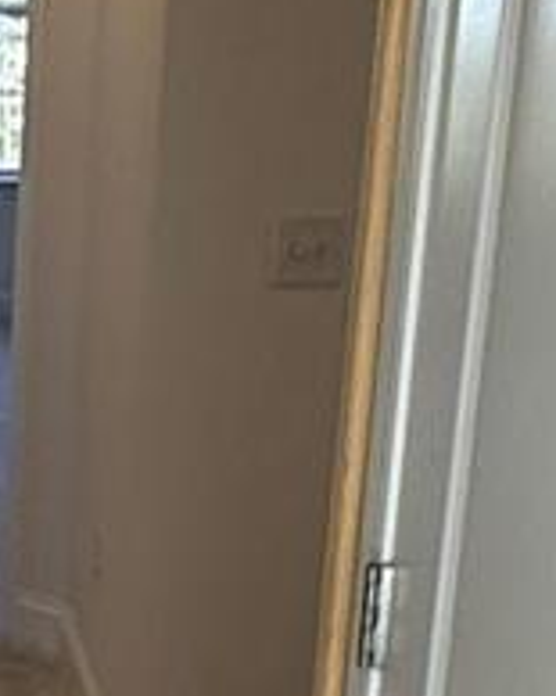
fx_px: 2223
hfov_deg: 13.4
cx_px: -291
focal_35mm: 108
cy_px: 696
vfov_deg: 17.4
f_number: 2.2
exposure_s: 1/120
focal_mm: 2.22
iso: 125
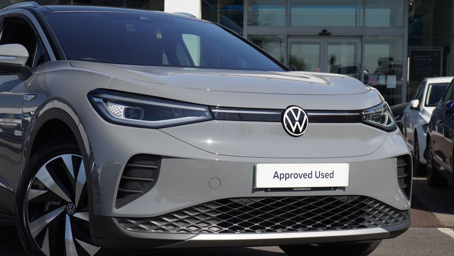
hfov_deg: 25.8
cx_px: 152
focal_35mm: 82
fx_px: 984
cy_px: 114
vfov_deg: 14.8
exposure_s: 1/2000
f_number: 6.7
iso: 800
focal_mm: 39
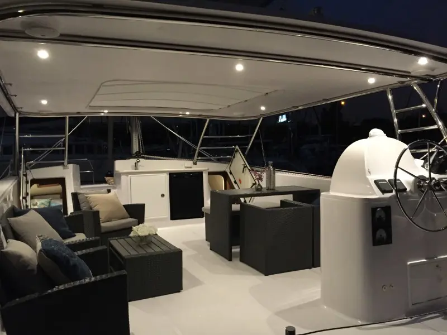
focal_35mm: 29
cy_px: 168
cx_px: 224
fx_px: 374
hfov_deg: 61.7
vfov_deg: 48.2
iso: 400
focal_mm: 4.15
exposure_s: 1/15
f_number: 2.2
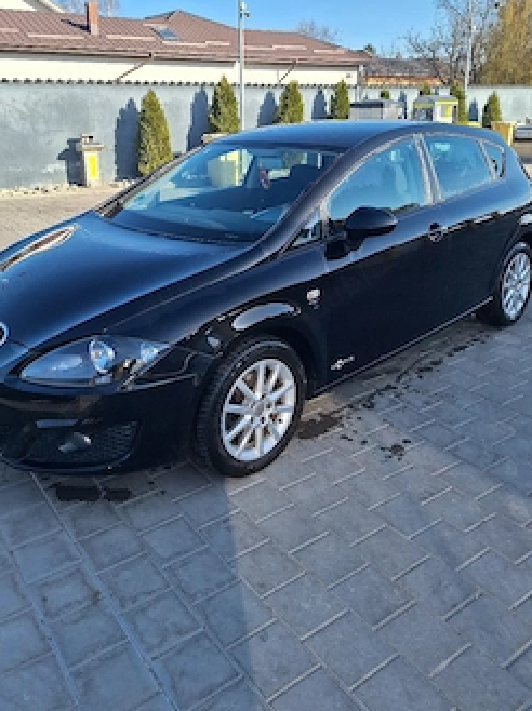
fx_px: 575
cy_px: 294
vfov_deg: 63.1
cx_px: 251
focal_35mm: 28
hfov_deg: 49.6
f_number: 1.8
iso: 40
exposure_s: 1/1429
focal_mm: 5.54
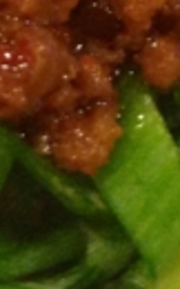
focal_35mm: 215
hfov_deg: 5.0
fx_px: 1691
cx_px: -696
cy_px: -353
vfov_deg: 9.0
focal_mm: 4.12
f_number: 2.4
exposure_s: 1/20
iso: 200
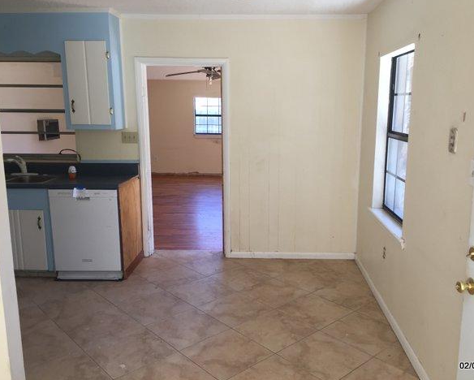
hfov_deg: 57.1
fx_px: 435
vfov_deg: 47.2
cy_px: 187
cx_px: 257
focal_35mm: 31
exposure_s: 1/40
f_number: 2.2
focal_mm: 4.15
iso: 32
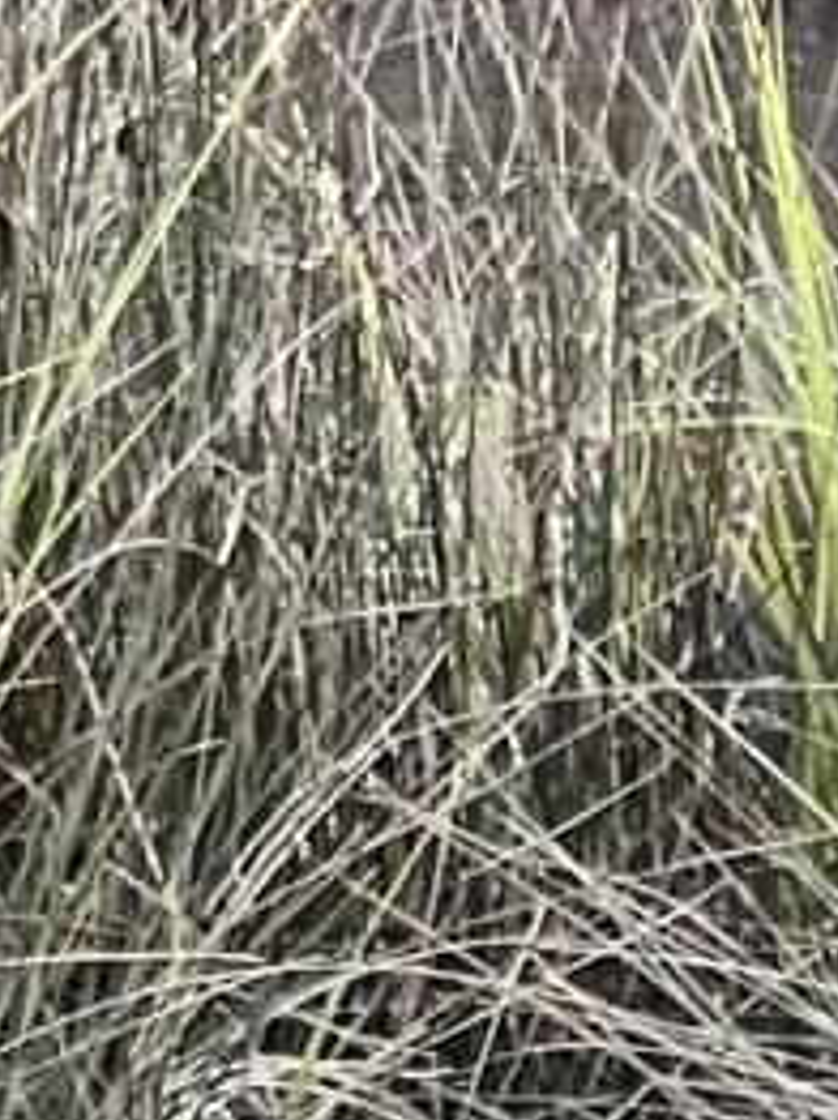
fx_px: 19010
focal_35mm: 588
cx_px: 291
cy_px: -2744
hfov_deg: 2.5
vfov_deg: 3.3
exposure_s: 1/107
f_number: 2.8
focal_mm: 9
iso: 32
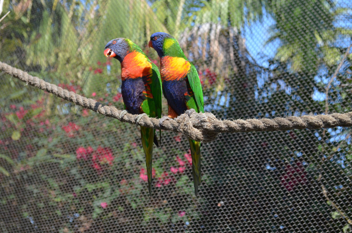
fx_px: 703
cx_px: 176
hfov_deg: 28.1
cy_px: 116
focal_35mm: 72
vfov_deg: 18.8
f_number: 8
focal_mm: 48
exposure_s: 1/250
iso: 200
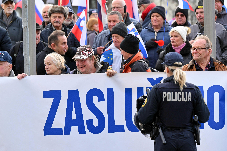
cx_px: 114
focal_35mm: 185
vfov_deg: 7.4
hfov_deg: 11.1
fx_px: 1166
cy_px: 76
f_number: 7.1
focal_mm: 185
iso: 1000
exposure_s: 1/250
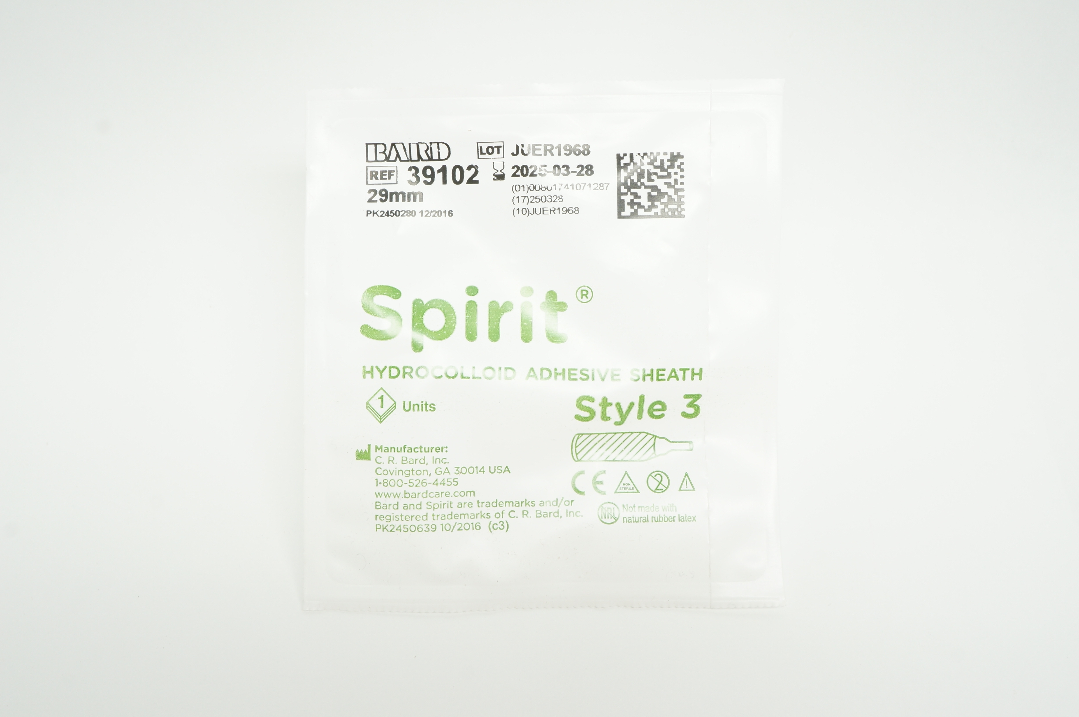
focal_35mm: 39
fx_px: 1168
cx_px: 540
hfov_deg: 49.6
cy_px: 358
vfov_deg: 34.1
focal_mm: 26
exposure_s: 1/15
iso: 400
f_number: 11
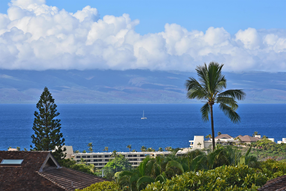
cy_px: 96
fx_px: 1311
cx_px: 143
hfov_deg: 12.4
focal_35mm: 165
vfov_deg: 8.3
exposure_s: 1/200
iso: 100
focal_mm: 165
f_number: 11
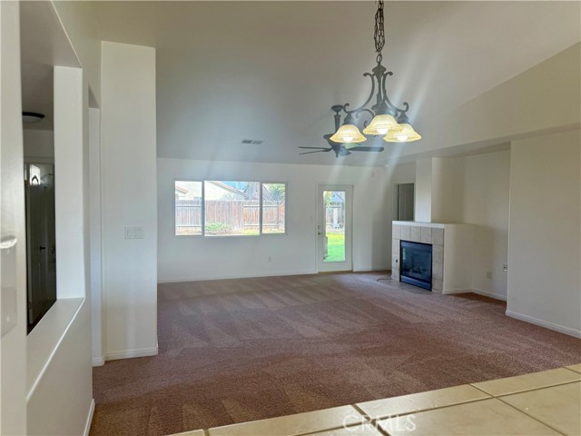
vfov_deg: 56.8
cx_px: 290
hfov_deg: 71.6
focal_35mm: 24
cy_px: 218
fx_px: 403
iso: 125
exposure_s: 1/240
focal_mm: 6.76
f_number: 1.78
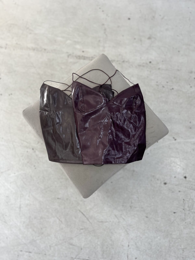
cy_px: 130
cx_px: 98
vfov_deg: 67.3
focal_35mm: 26
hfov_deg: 53.1
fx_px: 195
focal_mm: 5.1
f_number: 1.6
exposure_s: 1/100
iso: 50
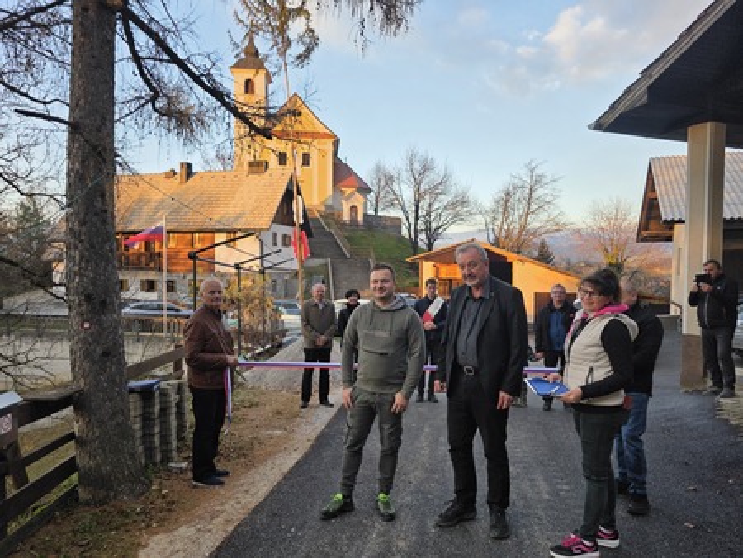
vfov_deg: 58.9
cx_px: 372
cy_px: 279
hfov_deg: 73.9
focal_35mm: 23
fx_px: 494
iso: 50
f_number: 1.7
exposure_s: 1/359
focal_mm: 6.3
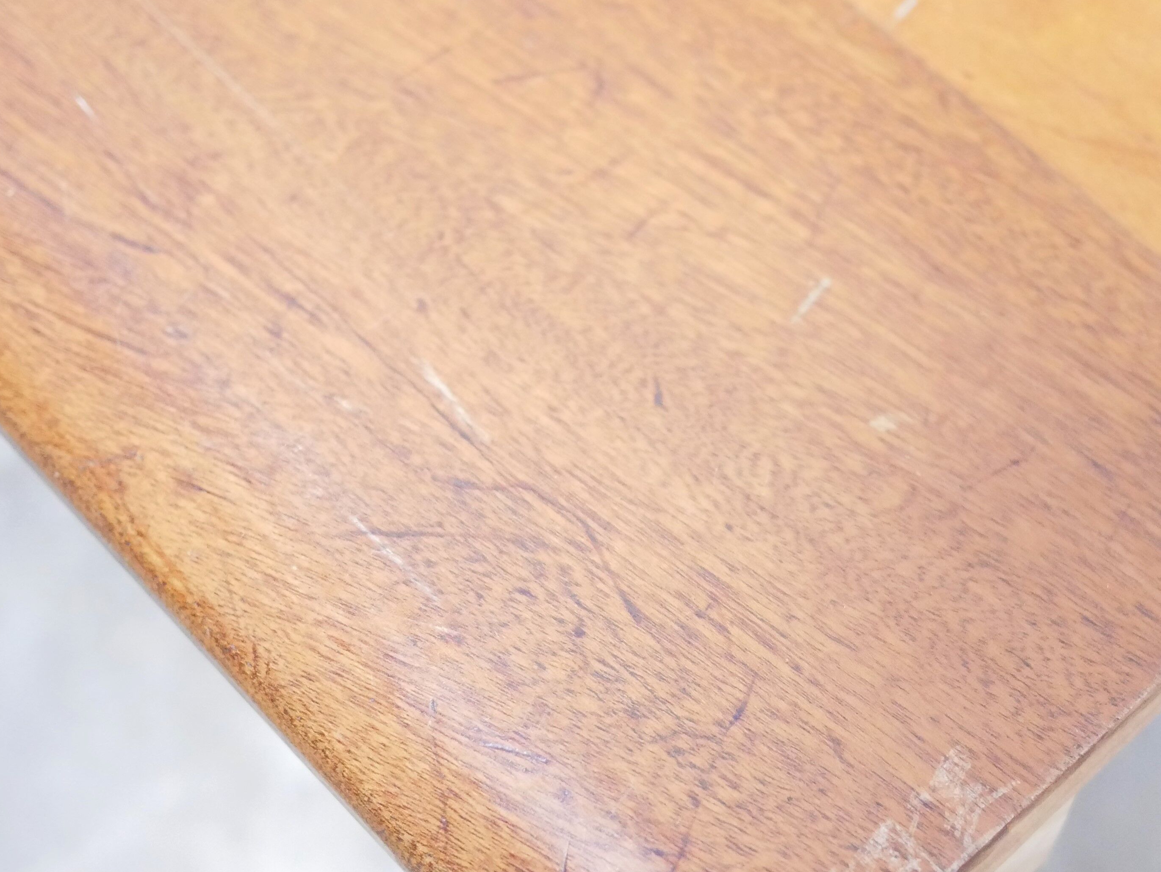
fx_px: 2248
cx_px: 732
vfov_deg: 21.9
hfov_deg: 28.8
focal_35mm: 67
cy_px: 554
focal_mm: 20
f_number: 1.7
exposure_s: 1/40
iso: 3200
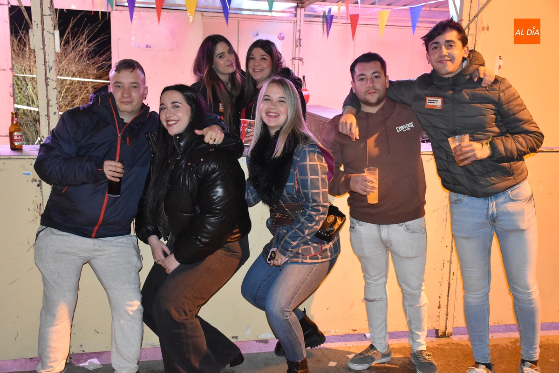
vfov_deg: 33.1
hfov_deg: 47.9
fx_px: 629
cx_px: 280
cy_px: 186
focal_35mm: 40
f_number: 4
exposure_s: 1/60
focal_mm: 27
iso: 6400
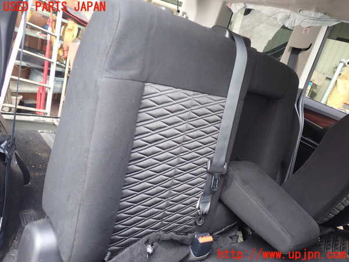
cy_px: 131
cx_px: 174
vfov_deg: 46.8
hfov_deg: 60.0
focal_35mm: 30
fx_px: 302
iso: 200
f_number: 2.3
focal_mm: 5.4
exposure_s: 1/50
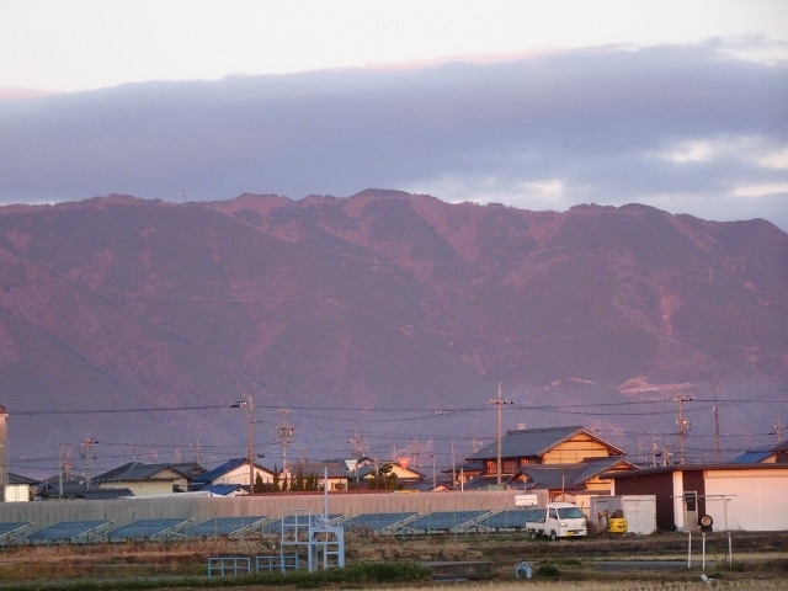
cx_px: 394
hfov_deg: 10.5
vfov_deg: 7.9
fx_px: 4302
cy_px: 296
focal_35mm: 189
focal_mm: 32.24
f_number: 5.6
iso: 800
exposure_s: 1/125
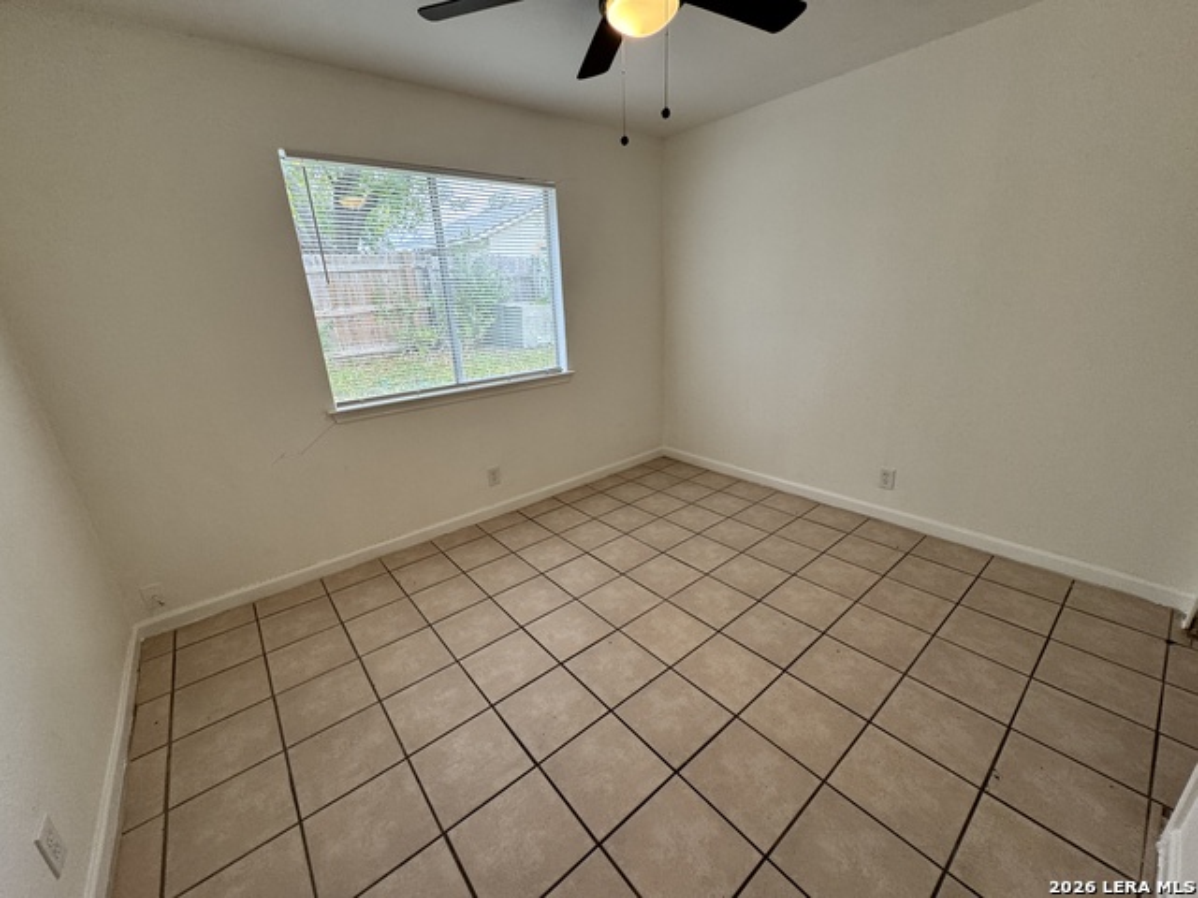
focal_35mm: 14
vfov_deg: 85.7
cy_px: 449
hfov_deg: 102.1
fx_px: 485
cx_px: 599
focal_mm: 2.22
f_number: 2.2
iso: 160
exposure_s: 1/120
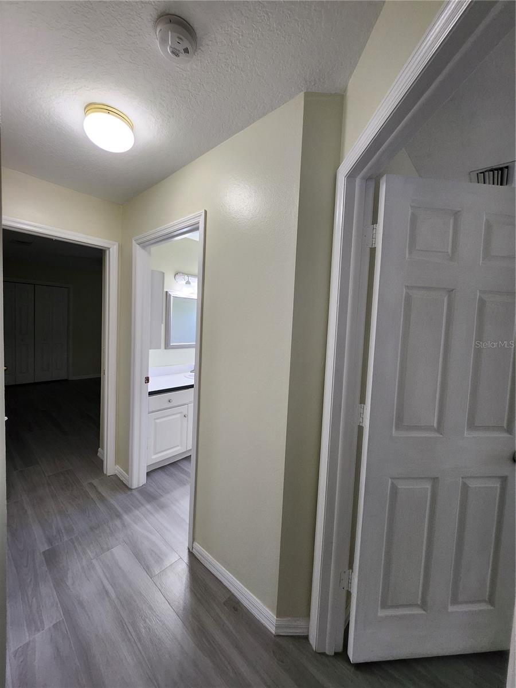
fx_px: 258
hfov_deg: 89.9
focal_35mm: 13
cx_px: 258
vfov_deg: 106.2
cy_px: 344
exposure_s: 1/60
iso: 125
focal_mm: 1.74
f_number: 2.2
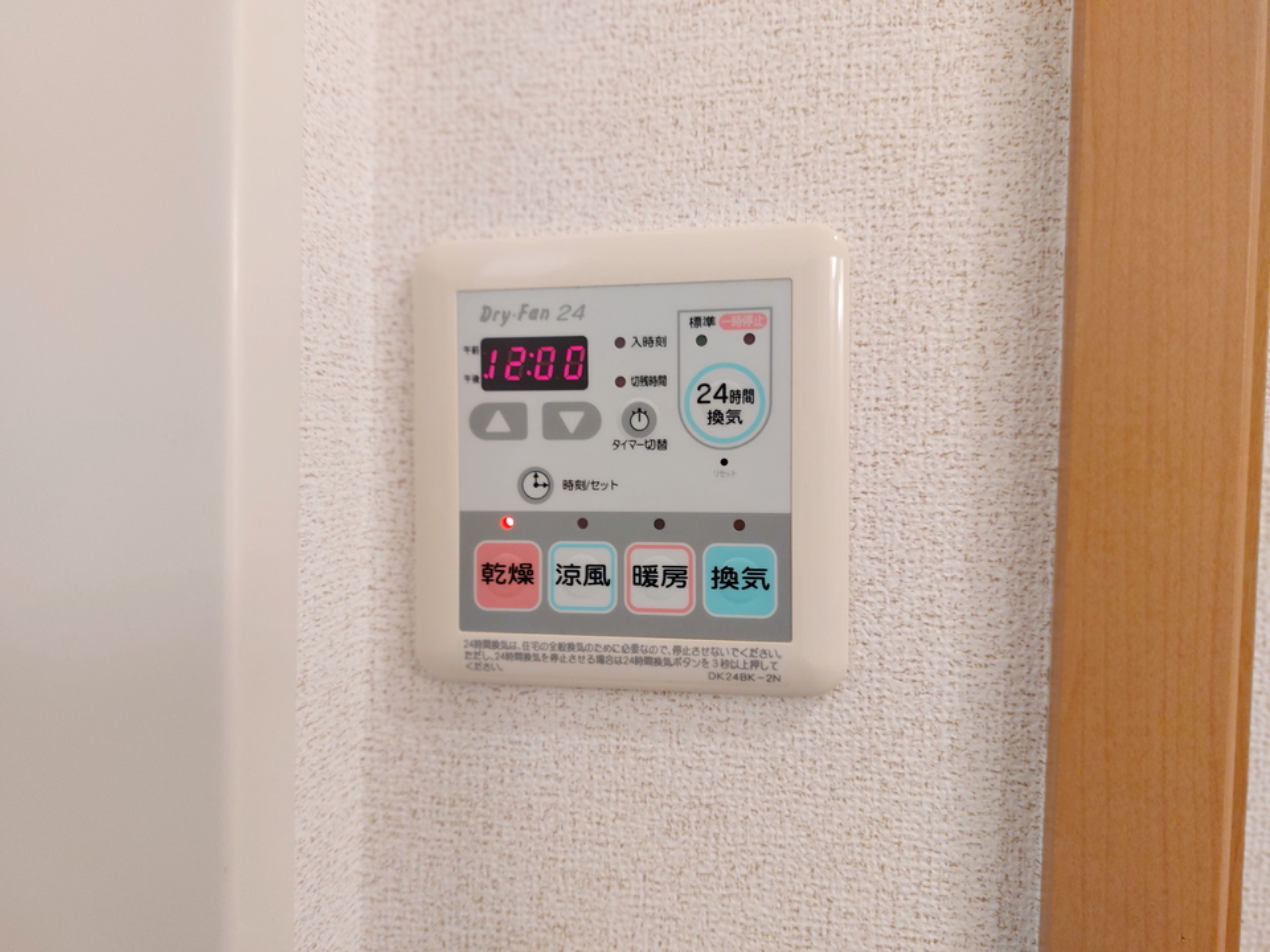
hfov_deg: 71.6
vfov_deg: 56.8
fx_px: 881
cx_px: 635
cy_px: 476
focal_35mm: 24
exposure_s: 1/25
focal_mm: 5.23
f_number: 1.8
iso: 80
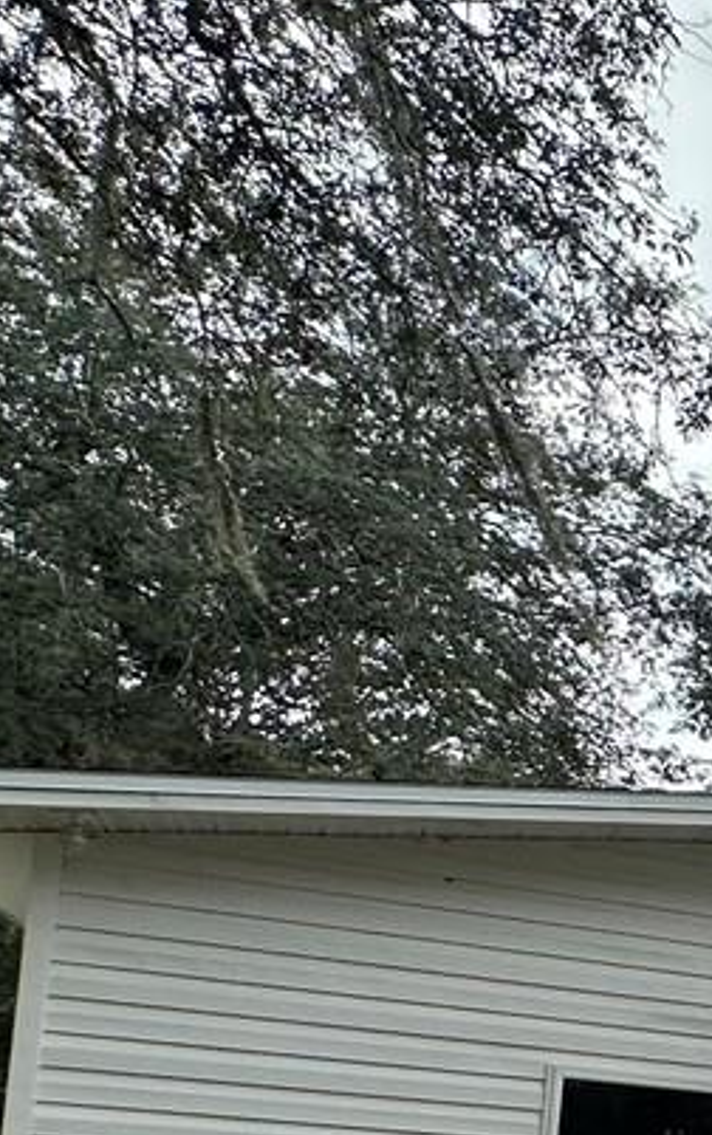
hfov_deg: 14.0
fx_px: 1828
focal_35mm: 59
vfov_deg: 31.2
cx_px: 1777
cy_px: 1208
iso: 40
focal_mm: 2.22
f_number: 2.2
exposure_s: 1/1033
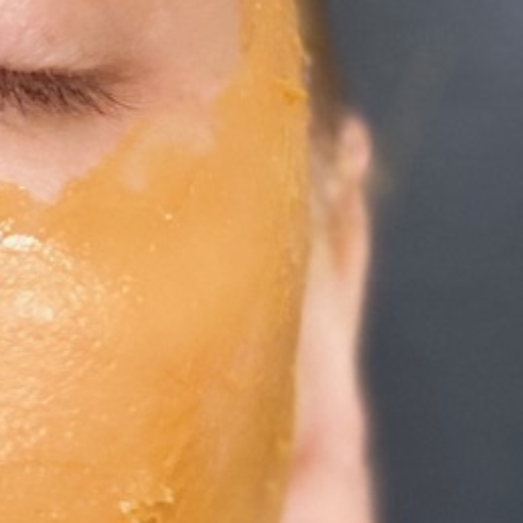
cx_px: -304
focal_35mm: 365
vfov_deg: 4.8
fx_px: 6239
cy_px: 282
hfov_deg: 4.8
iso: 160
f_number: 2
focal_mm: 6
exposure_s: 1/120
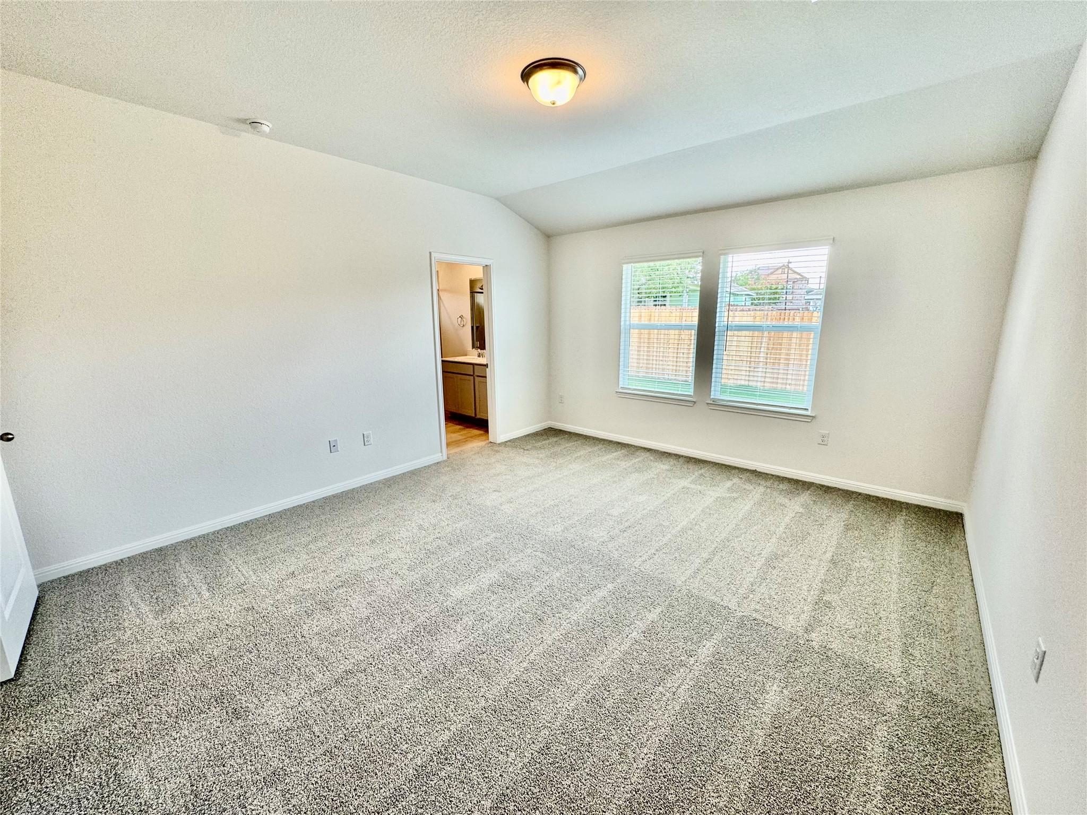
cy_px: 408
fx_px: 440
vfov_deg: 85.7
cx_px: 544
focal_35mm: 14
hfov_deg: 102.1
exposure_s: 1/120
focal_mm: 2.22
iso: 100
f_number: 2.2
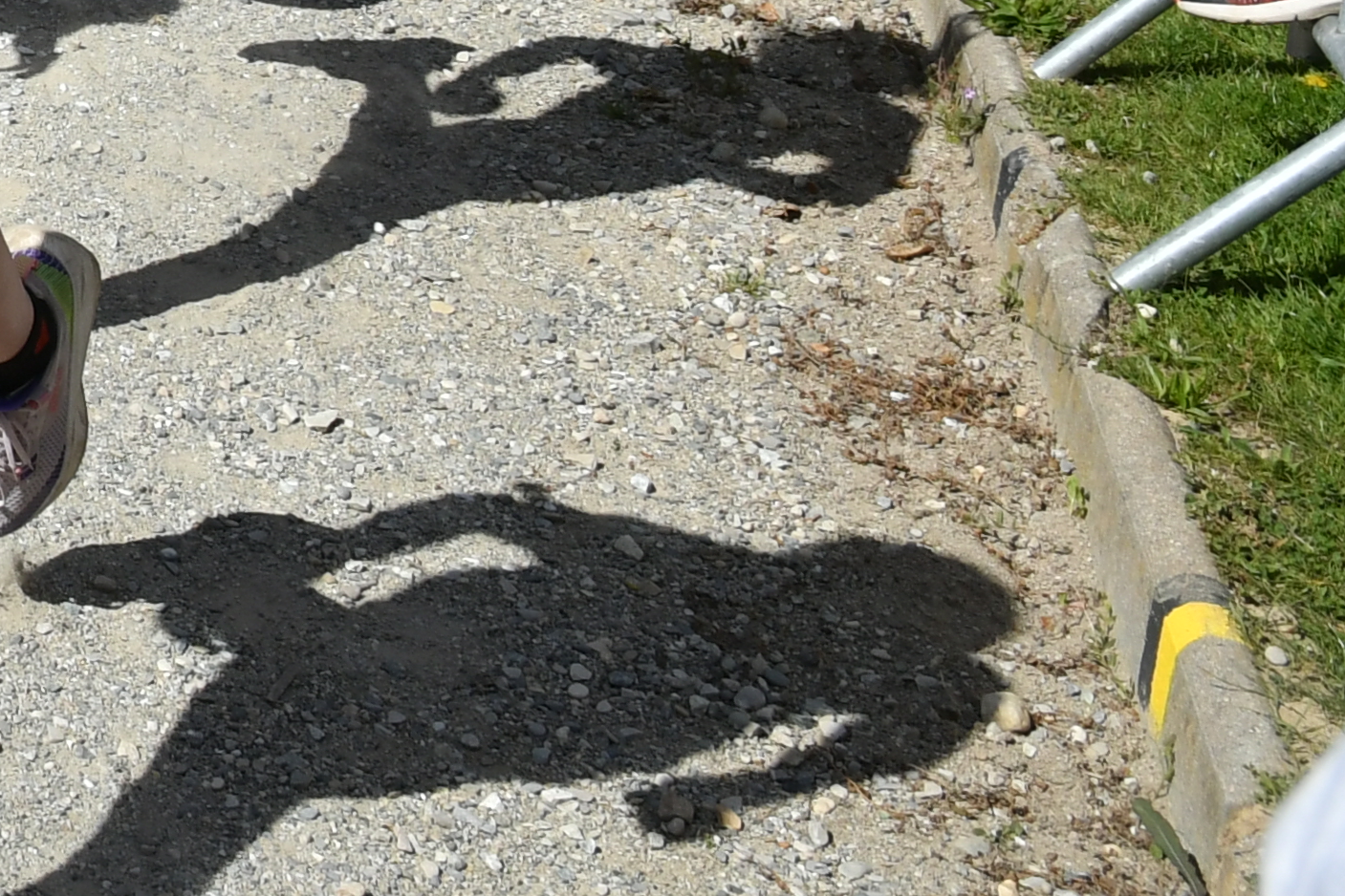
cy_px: -720
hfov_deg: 17.6
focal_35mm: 95
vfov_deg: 13.0
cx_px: -1030
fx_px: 3549
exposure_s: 1/1250
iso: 200
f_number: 6.3
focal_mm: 16
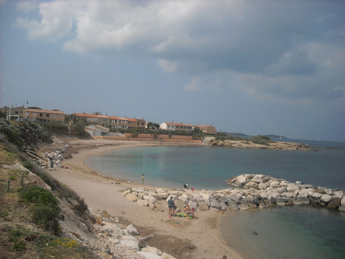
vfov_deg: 40.7
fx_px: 349
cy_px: 130
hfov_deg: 52.6
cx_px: 172
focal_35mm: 35
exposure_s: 1/620
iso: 64
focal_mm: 5.7
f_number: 5.6
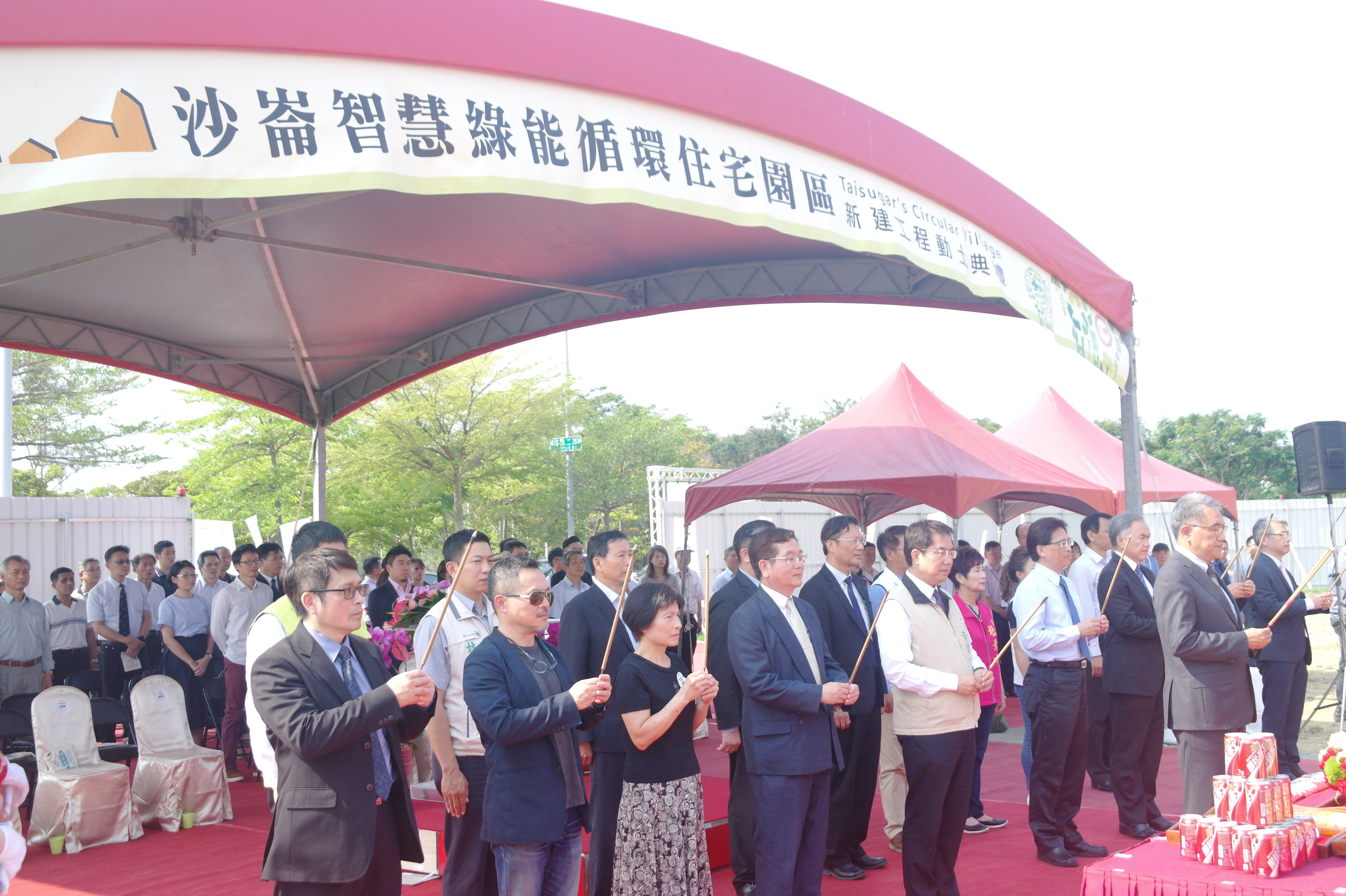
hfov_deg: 47.4
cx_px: 673
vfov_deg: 32.6
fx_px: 1532
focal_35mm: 41
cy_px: 448
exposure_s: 1/320
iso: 400
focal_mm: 27
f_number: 5.6
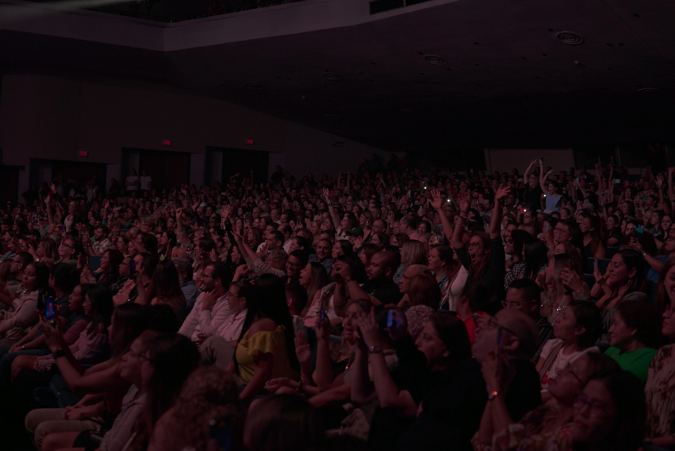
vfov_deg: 29.9
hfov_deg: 43.6
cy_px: 226
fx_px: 844
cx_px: 338
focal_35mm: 45
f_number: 2.5
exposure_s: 1/200
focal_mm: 30
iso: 200
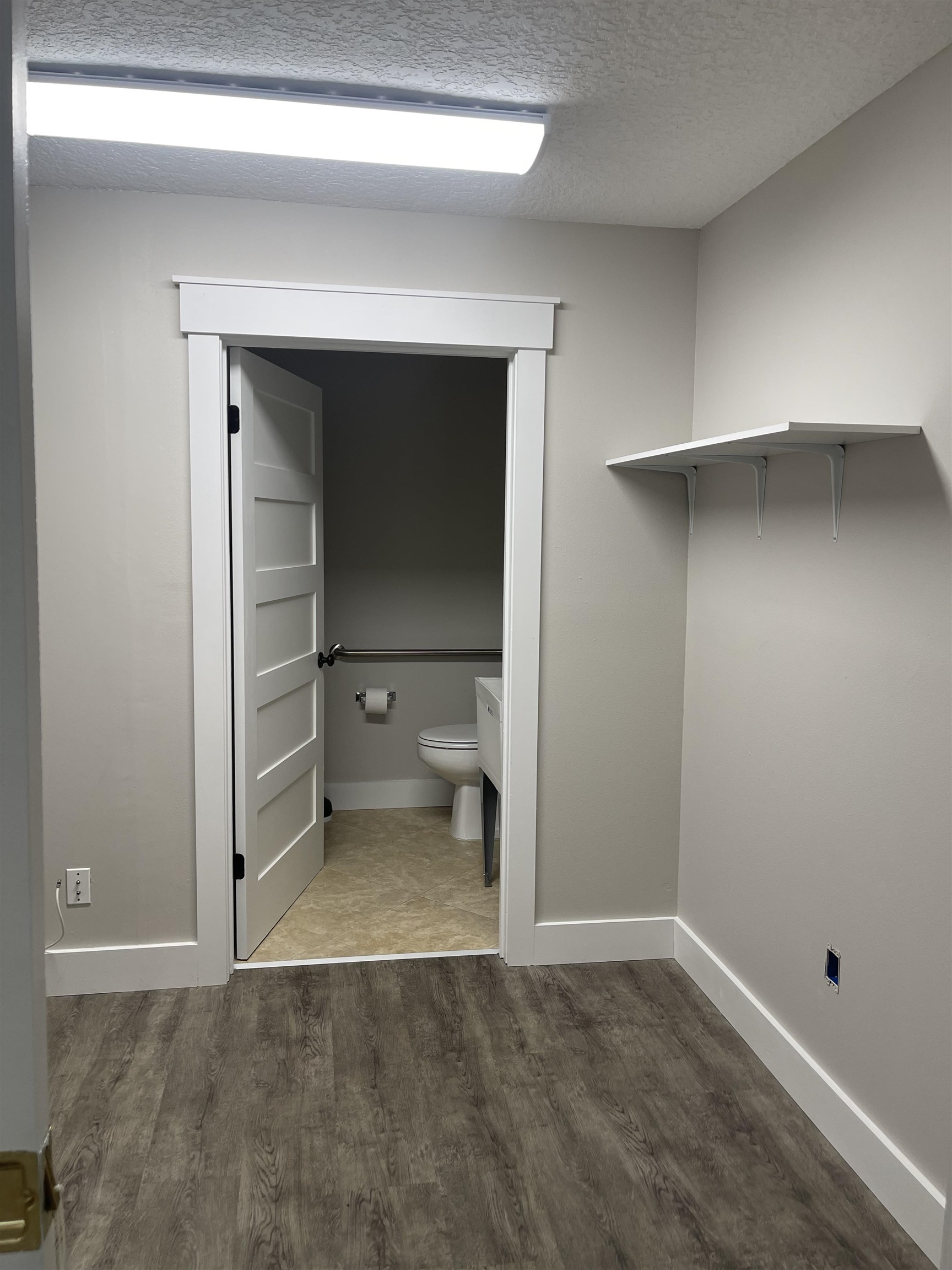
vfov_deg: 67.3
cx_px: 476
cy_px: 635
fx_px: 953
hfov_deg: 53.1
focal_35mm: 26
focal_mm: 5.1
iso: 80
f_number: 1.6
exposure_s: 1/120
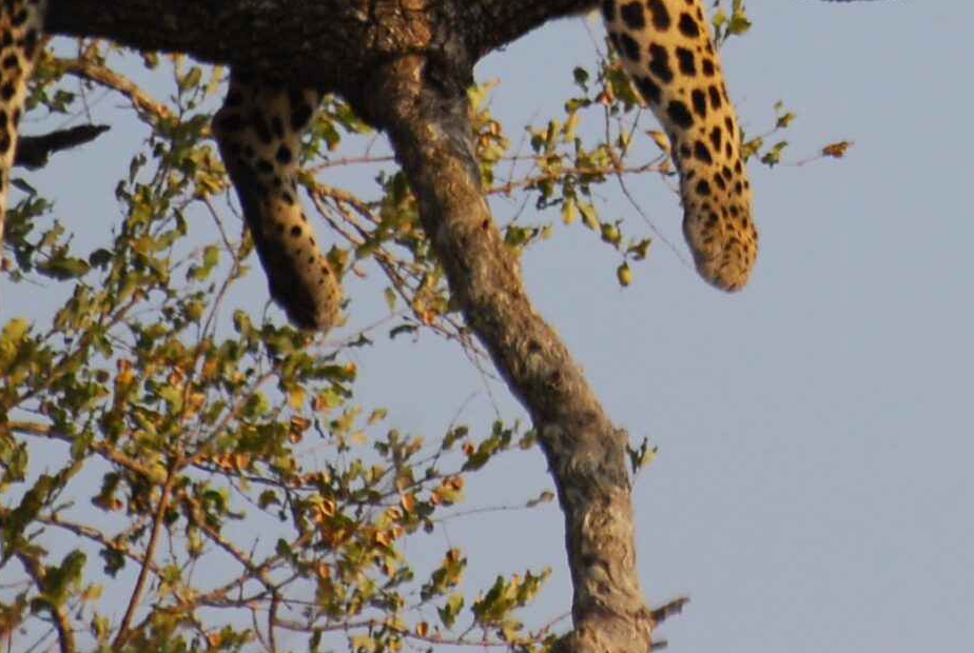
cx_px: 949
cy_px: -226
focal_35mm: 1247
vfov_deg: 1.1
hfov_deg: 1.7
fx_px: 33803
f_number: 8
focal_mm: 300
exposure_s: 1/1000
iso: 400
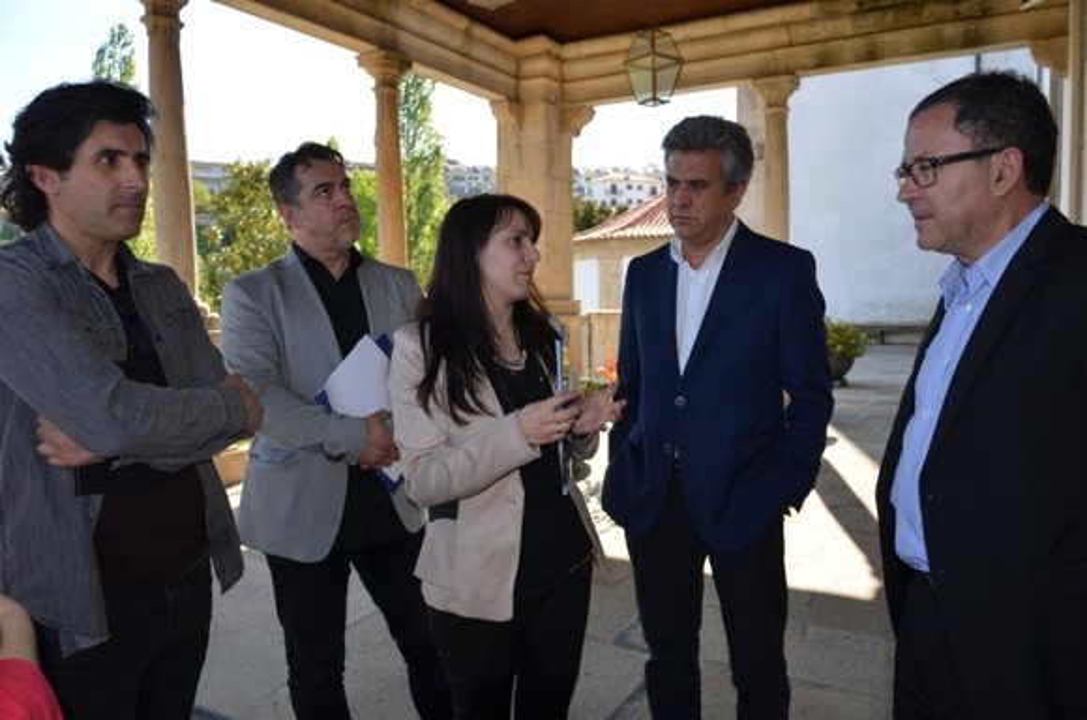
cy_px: 360
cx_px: 544
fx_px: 813
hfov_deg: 67.5
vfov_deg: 47.7
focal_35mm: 27
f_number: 4.5
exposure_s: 1/200
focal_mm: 18
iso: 100
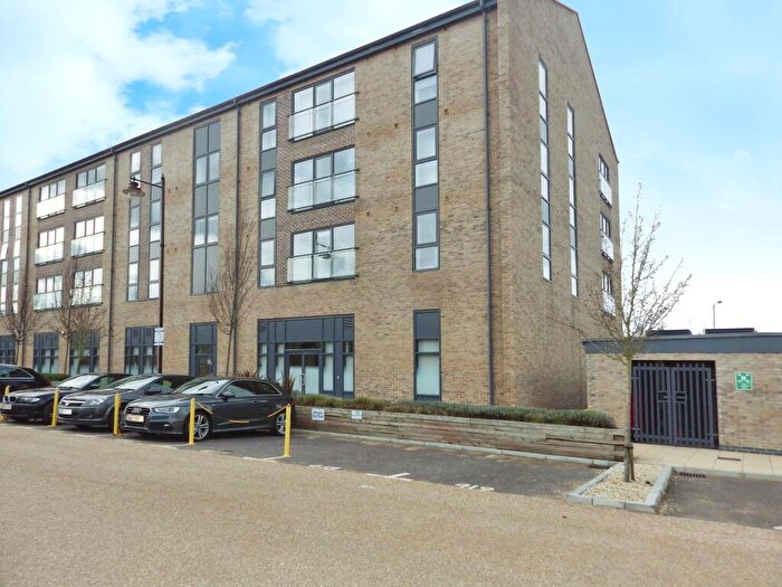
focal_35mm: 22
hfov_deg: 76.4
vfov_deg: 61.1
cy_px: 294
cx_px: 391
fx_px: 497
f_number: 3.1
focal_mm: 4
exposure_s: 1/640
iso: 100
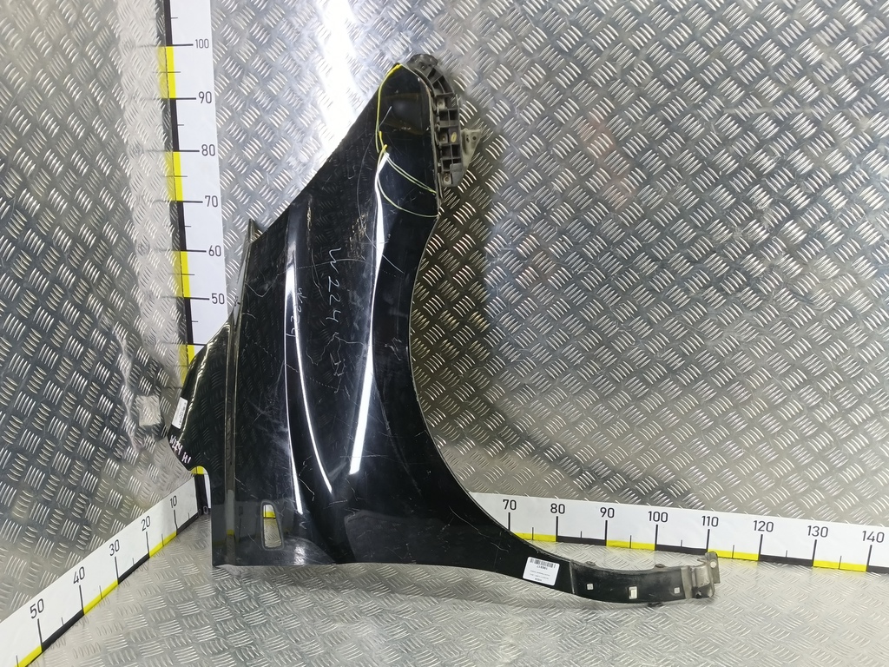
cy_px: 334
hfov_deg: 73.9
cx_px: 444
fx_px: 591
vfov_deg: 58.9
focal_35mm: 23
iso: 166
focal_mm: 4.11
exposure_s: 1/33.3
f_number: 1.6
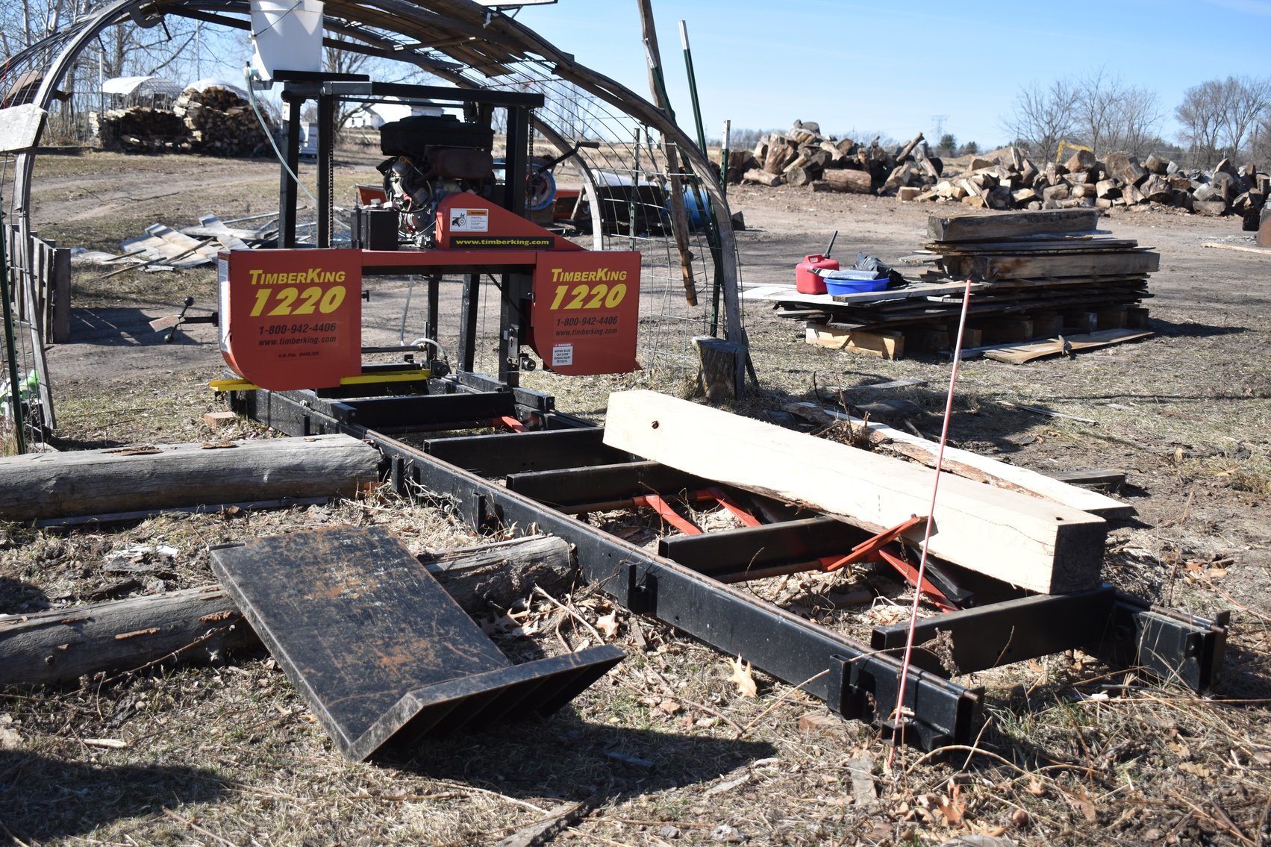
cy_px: 424
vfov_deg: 33.0
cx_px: 636
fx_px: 1430
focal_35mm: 40
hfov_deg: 47.9
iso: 100
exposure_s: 1/400
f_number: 6.3
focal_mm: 27
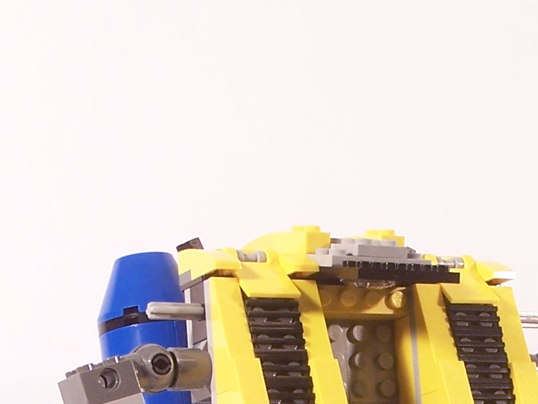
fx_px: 2457
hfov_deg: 12.4
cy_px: 588
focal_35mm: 158
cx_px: 453
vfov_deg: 9.2
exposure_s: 1/10
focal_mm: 8.5
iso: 100
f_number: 4
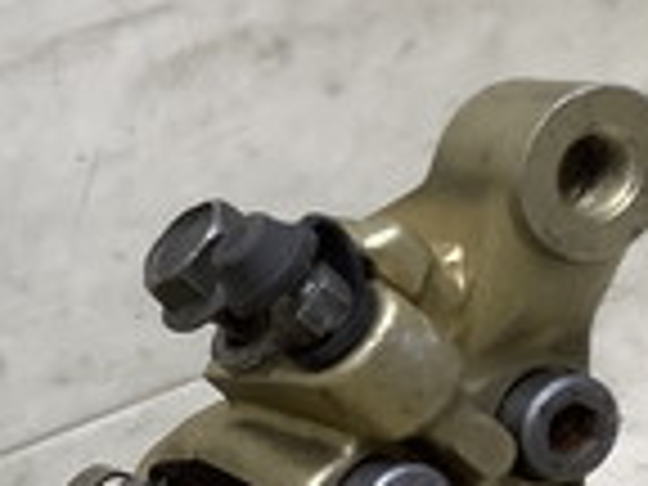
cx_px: -603
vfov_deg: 10.7
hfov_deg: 13.4
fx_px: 2415
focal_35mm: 129
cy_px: 922
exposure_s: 1/120
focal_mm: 3.3
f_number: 2.4
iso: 80
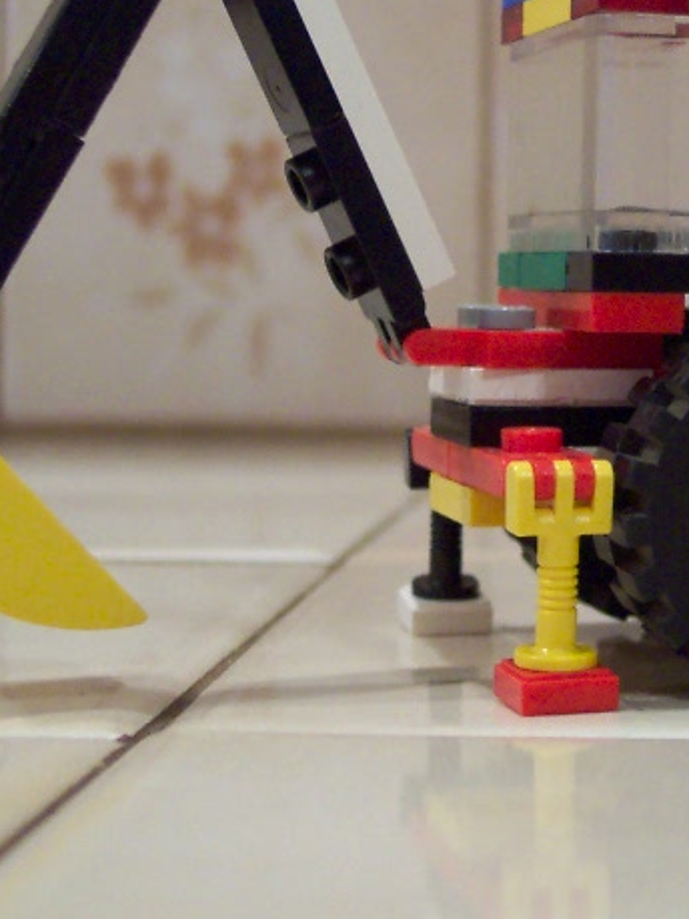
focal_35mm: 86
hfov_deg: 16.7
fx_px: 2283
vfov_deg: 22.7
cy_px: 328
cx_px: 723
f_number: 2.8
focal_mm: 8
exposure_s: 1/30
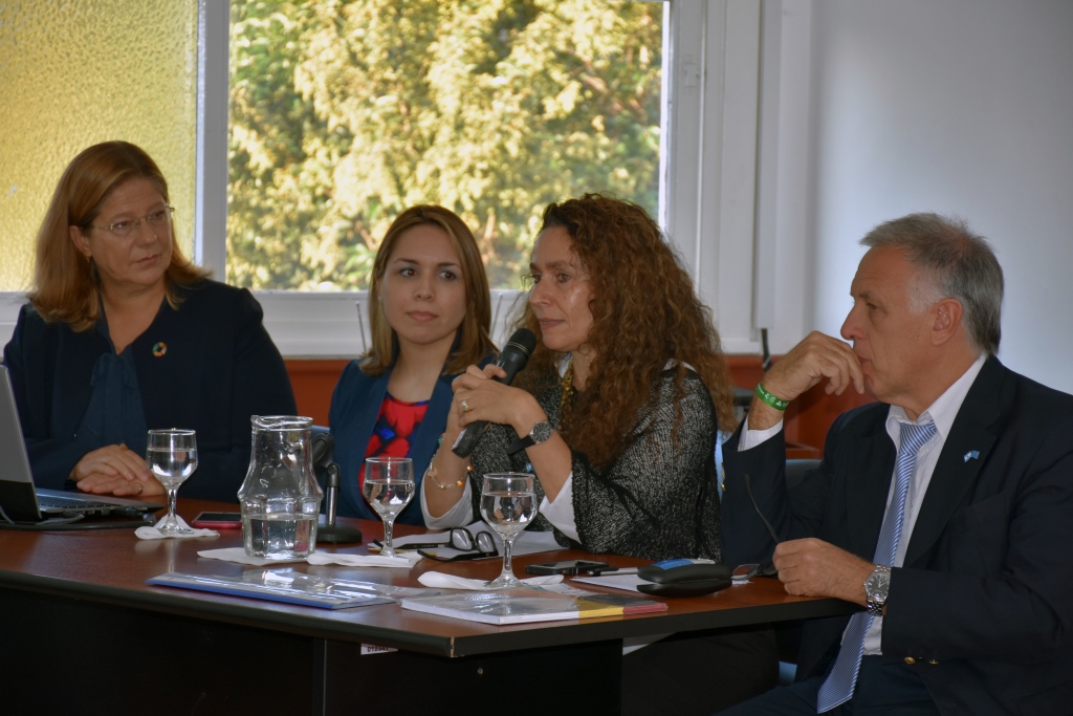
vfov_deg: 9.6
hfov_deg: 14.4
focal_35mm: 142
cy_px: 358
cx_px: 536
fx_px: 4248
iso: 400
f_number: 5.3
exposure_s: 1/60
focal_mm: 95
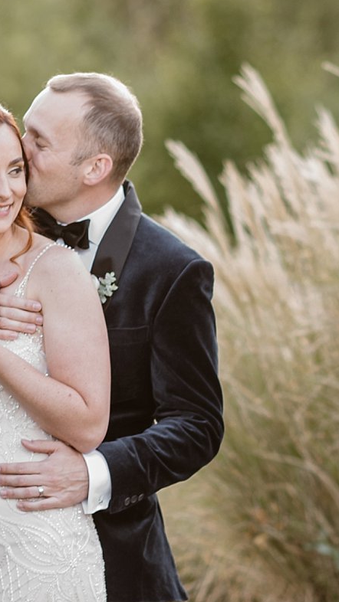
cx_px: 176
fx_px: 3708
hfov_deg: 5.2
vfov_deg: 9.3
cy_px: 324
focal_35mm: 232
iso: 500
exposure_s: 1/250
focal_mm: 85
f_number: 1.8
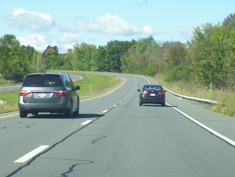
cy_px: 88
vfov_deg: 13.7
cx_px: 118
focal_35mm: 108
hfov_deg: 18.2
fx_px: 734
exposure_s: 1/320
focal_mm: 18
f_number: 4.6
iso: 80
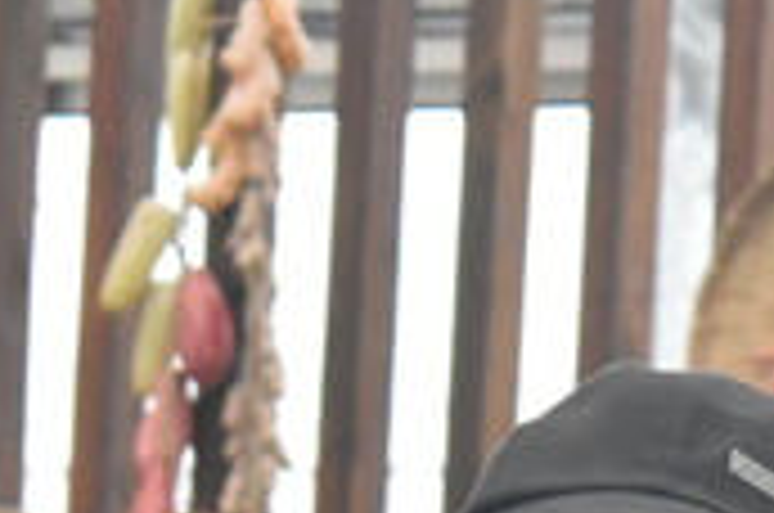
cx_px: 1944
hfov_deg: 4.2
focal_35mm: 481
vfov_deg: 2.8
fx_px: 10320
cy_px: 1271
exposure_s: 1/400
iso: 3200
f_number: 5.6
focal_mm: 55
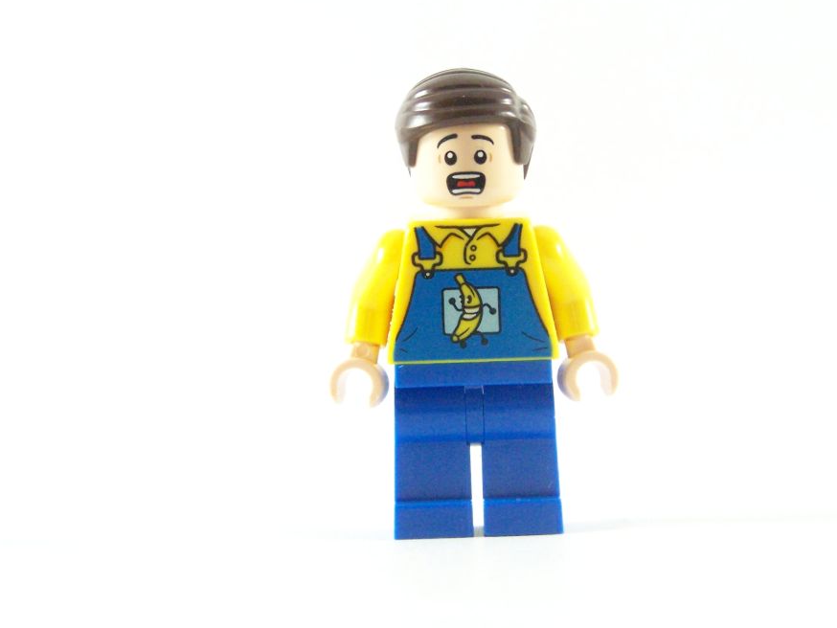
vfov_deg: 12.1
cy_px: 294
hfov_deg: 16.0
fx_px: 2975
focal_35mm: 123
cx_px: 478
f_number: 3.6
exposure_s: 1/60
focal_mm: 17.5
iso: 400
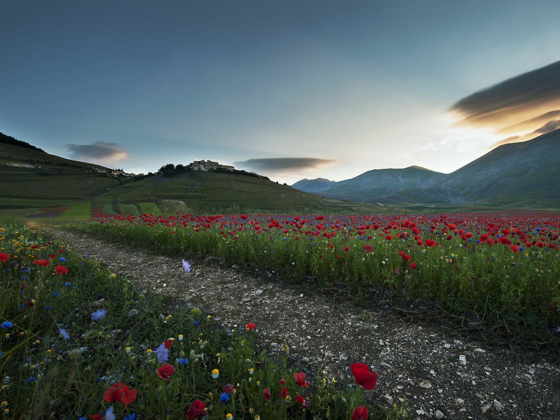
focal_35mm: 17
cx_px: 313
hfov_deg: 90.6
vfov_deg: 74.7
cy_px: 210
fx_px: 275
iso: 200
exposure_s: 1/90
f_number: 8
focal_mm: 15
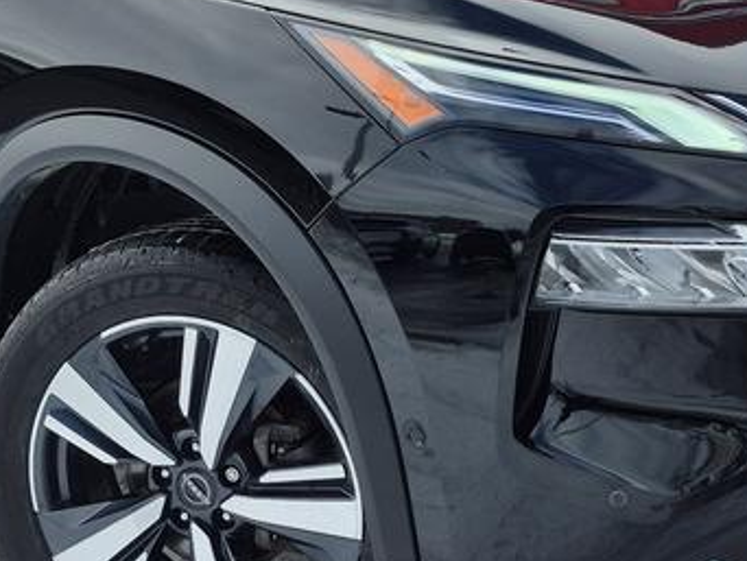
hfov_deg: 22.7
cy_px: 151
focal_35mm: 86
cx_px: 253
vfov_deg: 17.1
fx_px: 1857
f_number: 1.8
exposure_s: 1/2840
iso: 25
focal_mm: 5.4
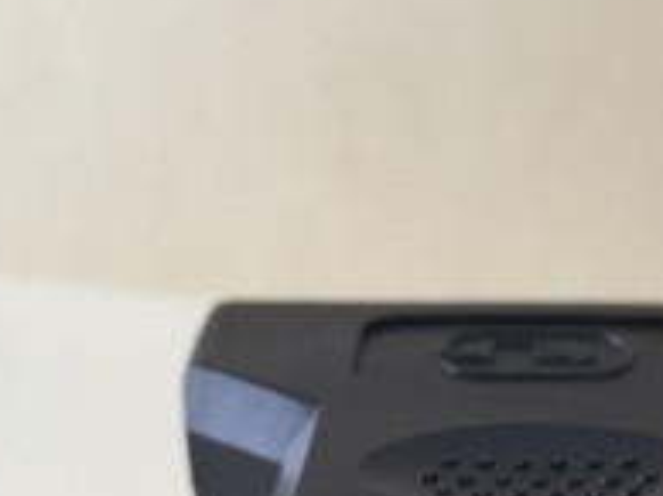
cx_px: 559
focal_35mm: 87
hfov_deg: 22.1
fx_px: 1664
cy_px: 718
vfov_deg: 15.7
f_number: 2.2
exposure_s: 1/30
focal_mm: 4.15
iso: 40
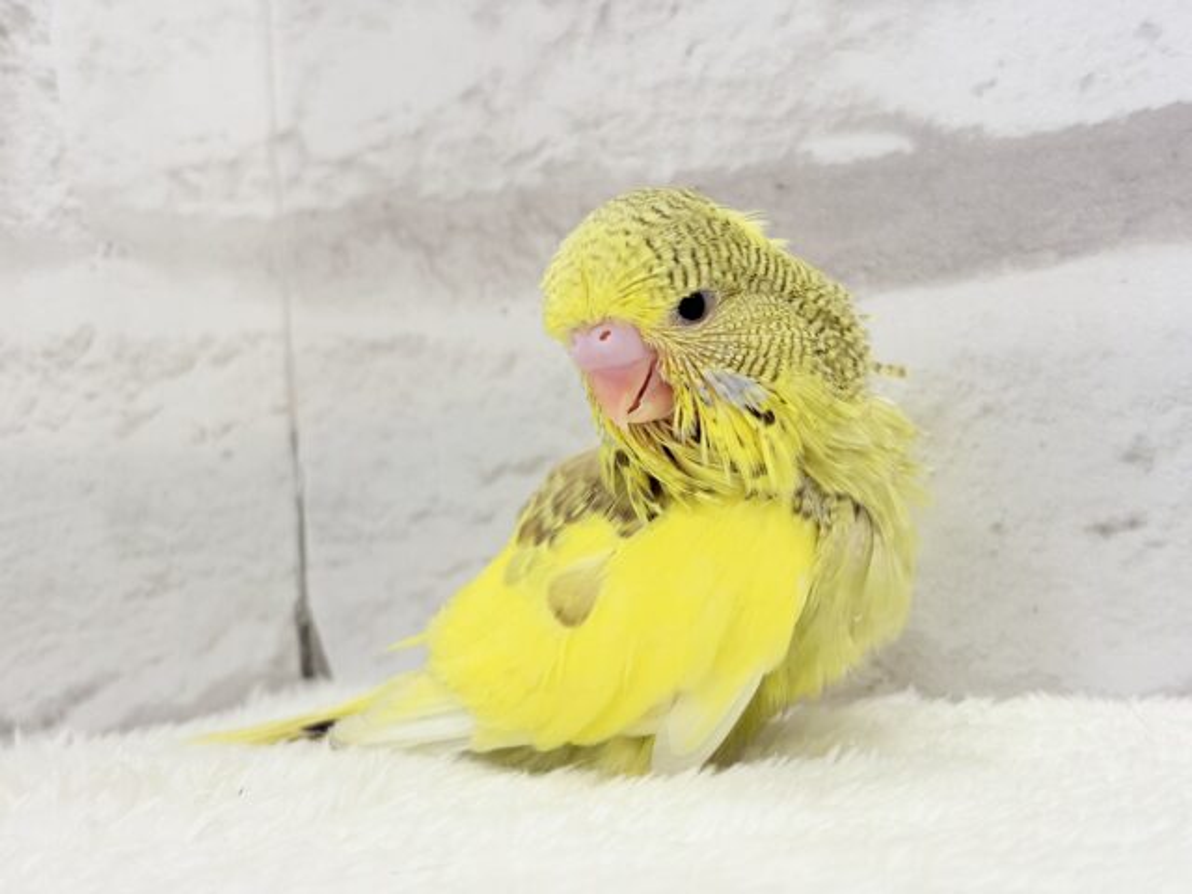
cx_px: 596
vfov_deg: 28.0
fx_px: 1791
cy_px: 447
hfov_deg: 36.8
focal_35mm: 52
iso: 32
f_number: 1.6
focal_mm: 5.96
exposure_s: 1/50
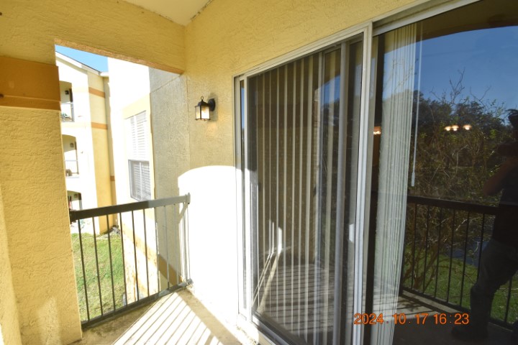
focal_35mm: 15
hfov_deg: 100.4
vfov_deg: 77.3
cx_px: 259
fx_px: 216
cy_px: 172
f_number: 8
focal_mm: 10
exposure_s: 1/250
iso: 250
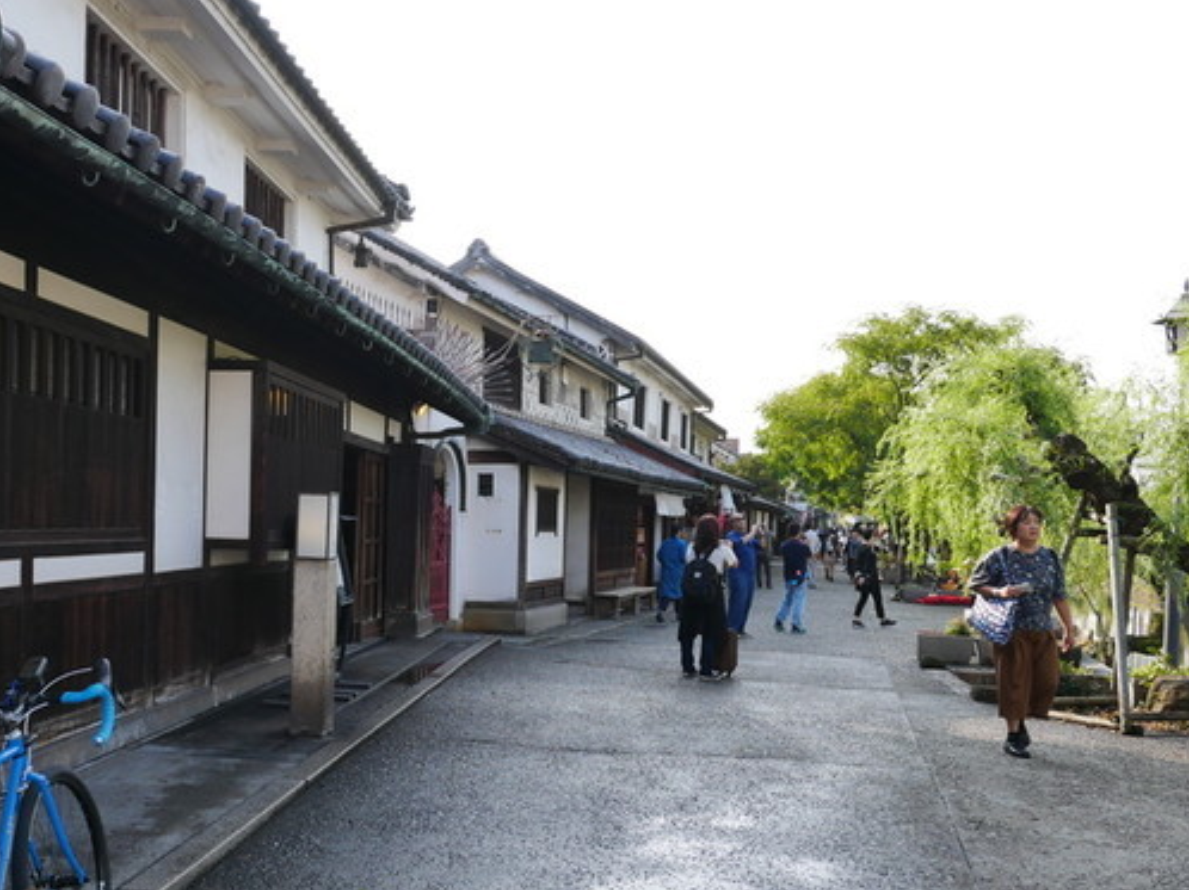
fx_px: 1236
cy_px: 568
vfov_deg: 39.3
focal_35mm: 36
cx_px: 473
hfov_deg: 51.0
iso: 200
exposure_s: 1/400
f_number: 4.5
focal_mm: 14
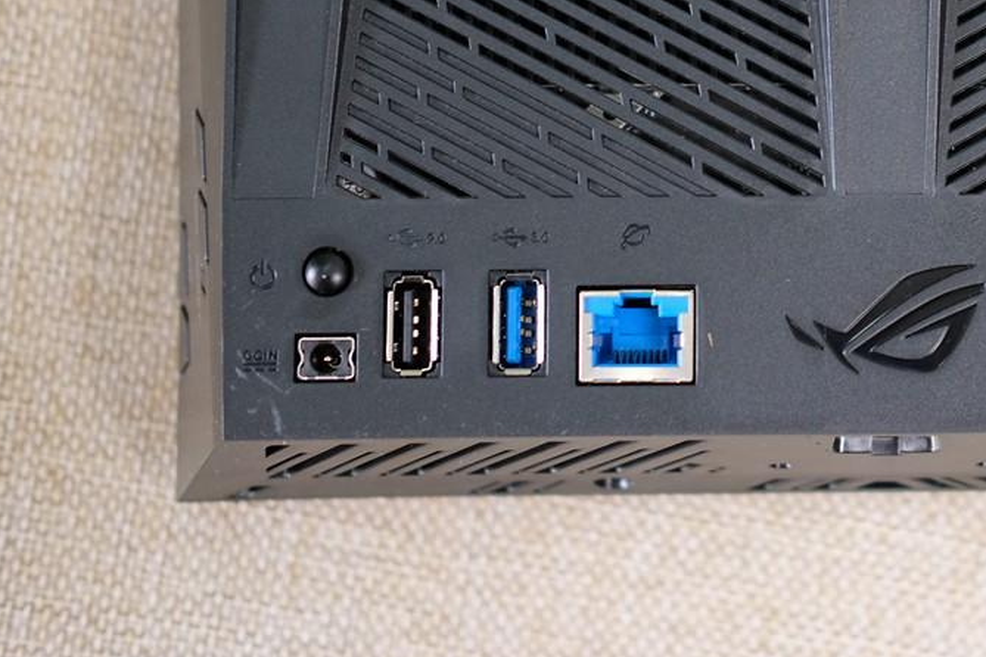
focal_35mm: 107
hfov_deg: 18.8
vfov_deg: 12.7
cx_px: 901
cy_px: 13
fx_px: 2930
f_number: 2
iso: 800
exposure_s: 1/110
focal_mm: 35
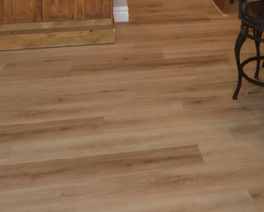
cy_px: -112
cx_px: 183
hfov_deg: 34.9
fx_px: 414
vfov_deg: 22.9
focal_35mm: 53
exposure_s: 1/60
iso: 400
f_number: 4
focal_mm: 10
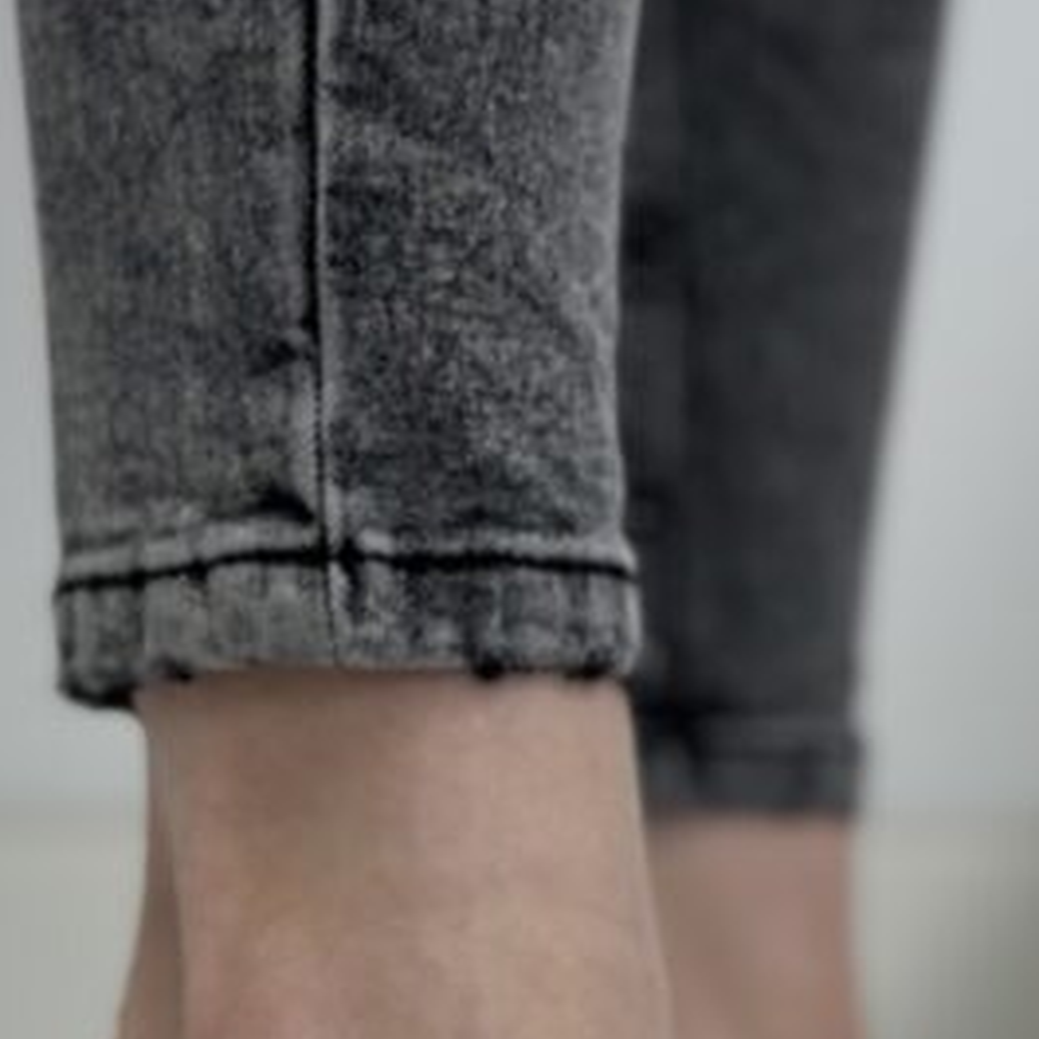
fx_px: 4347
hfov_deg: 13.6
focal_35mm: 128
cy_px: 1459
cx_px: 663
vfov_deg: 13.0
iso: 125
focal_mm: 6.86
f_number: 1.78
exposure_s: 1/100
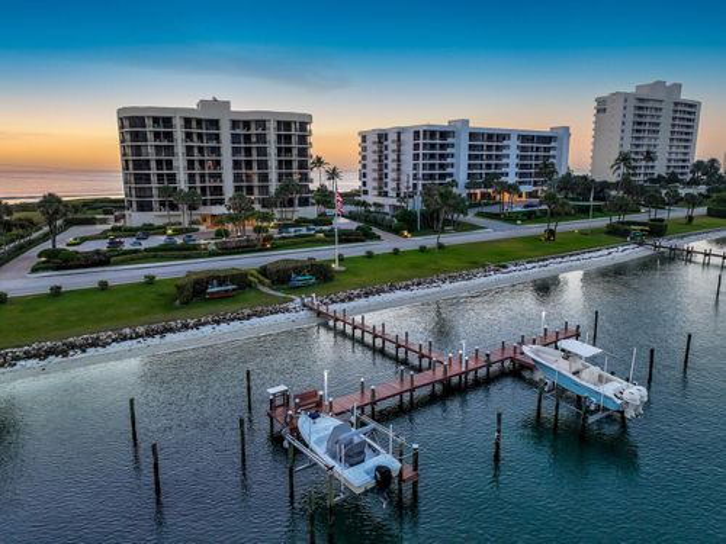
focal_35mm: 24
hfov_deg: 71.6
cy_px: 272
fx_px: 503
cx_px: 363
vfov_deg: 56.8
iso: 170
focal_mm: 12.29
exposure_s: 1/25
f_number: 2.8
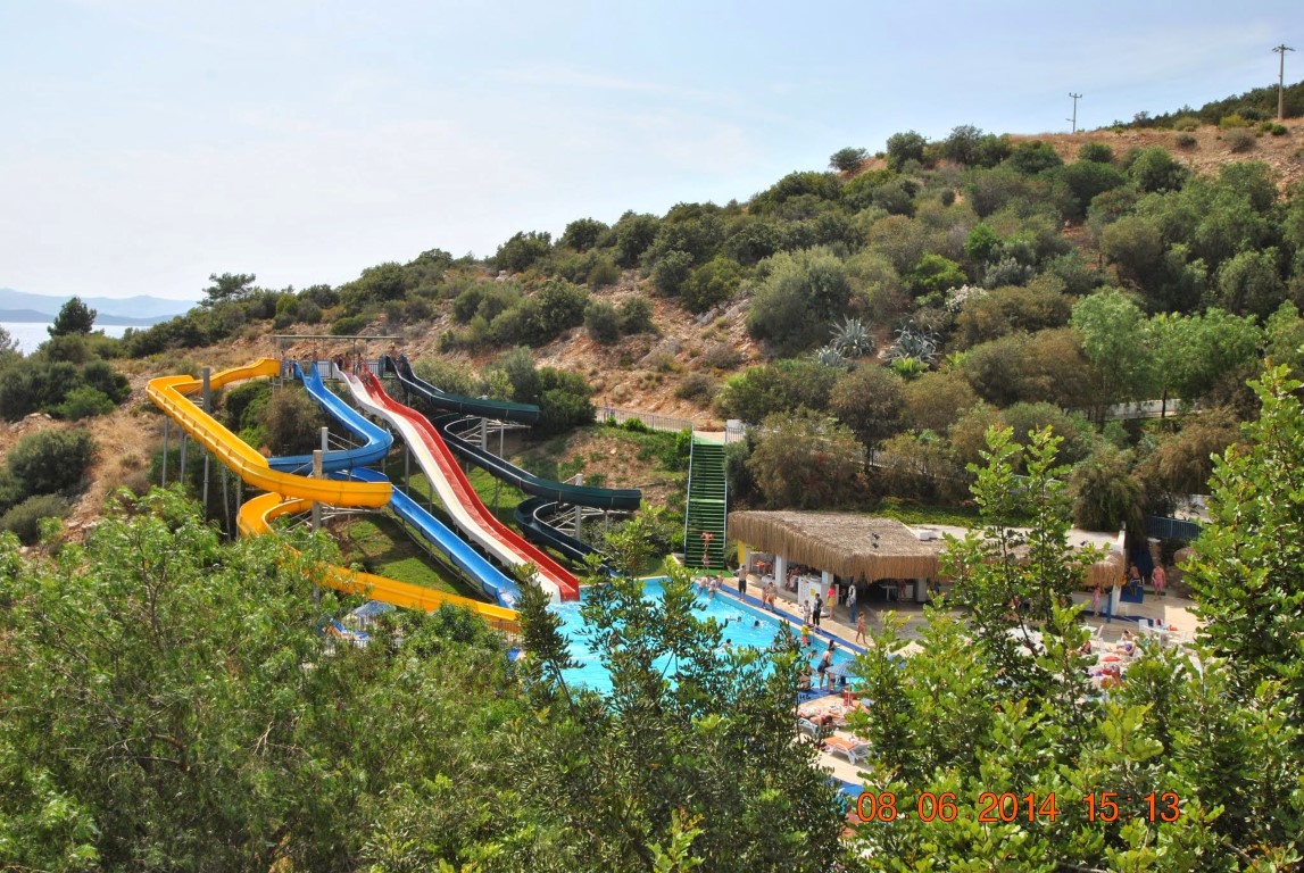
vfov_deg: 37.0
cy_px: 436
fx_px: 1306
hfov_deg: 53.1
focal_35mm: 36
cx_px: 652
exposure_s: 1/200
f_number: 10
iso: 100
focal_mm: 24
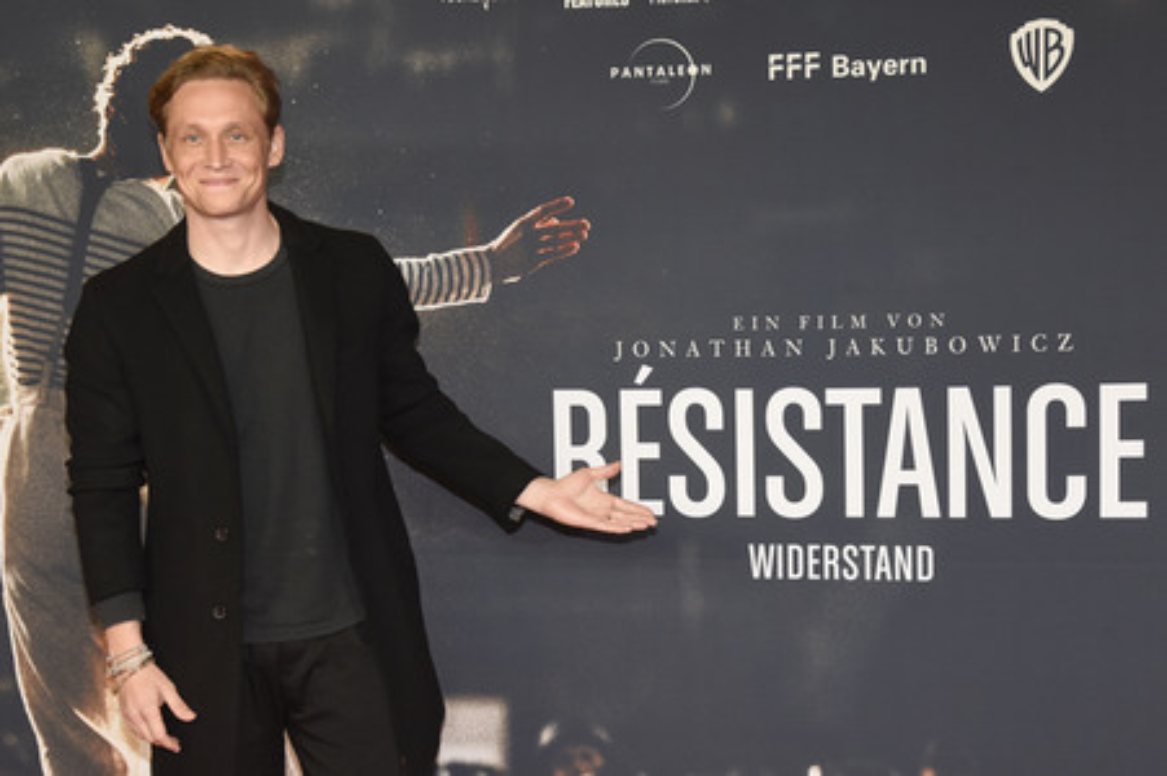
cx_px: 584
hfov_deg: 39.6
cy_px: 388
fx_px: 1620
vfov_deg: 27.0
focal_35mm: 50
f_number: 6.3
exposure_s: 1/125
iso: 2000
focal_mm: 50
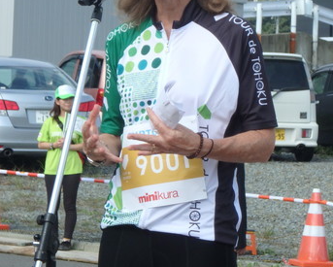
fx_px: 1884
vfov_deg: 8.1
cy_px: 51
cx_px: 154
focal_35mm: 191
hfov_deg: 10.1
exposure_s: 1/320
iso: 125
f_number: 5.7
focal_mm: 18.7
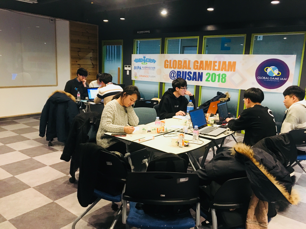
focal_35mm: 29
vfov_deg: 48.2
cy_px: 114
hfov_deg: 61.7
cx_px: 153
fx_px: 256
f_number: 2.2
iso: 160
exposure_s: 1/30
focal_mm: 4.15
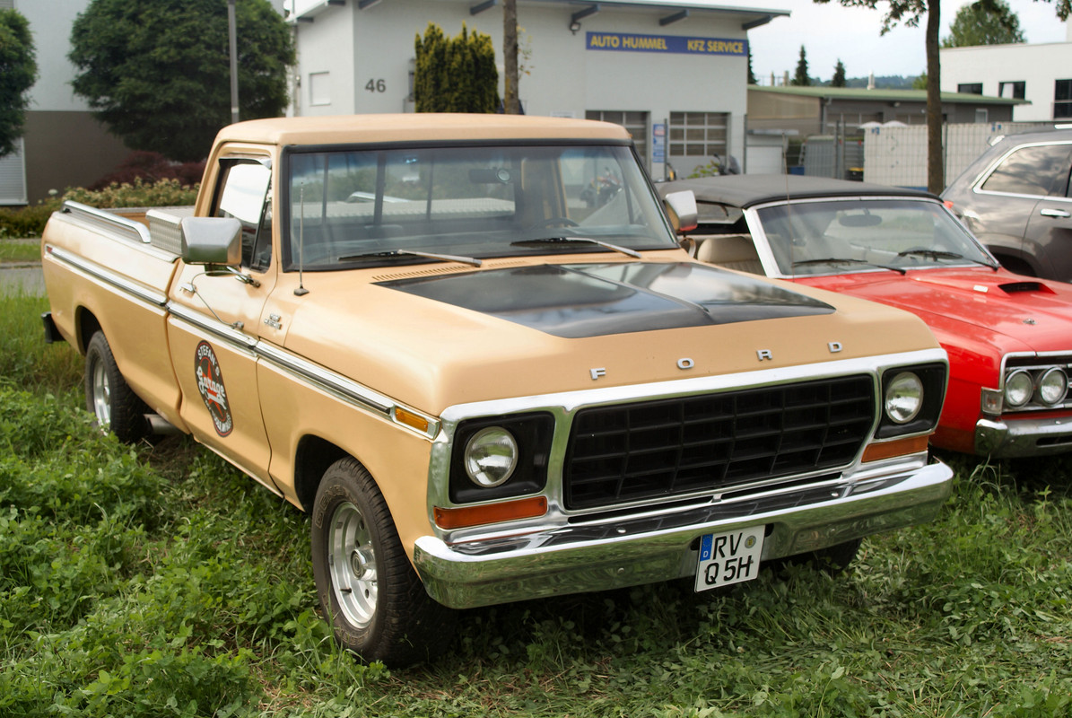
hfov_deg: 43.6
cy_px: 359
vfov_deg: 29.9
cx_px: 536
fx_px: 1342
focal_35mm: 45
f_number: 5.6
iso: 100
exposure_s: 1/125
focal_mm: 30
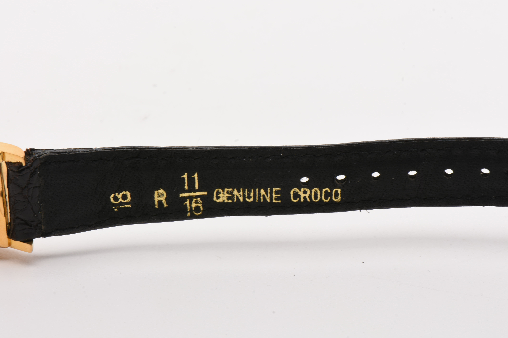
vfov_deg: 10.8
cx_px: 254
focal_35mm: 128
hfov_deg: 16.1
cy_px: 169
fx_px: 1799
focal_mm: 85
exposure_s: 1/100
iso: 100
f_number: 22
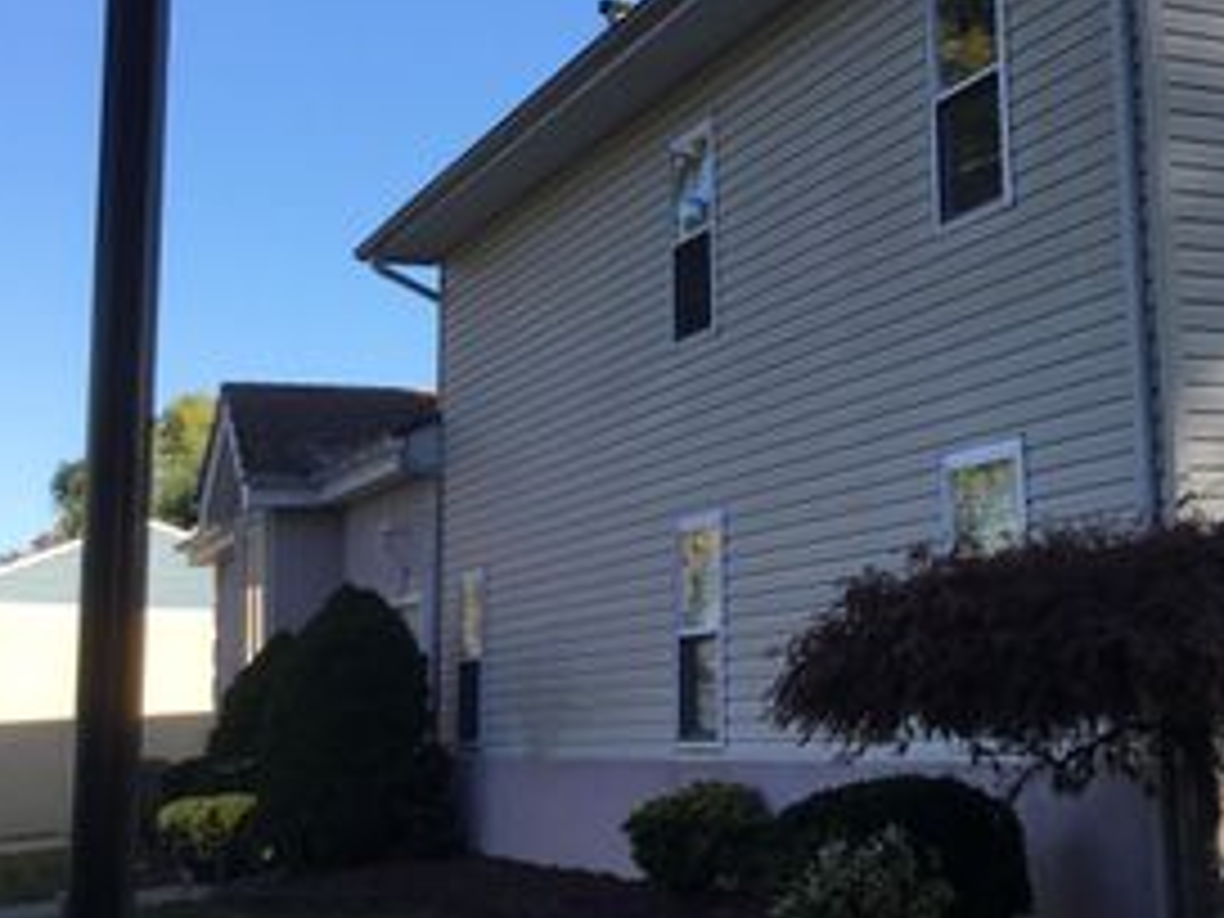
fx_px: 2015
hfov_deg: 32.1
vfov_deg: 25.4
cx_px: 1107
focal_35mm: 57
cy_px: 259
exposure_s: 1/509
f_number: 2.4
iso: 25
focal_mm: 3.3
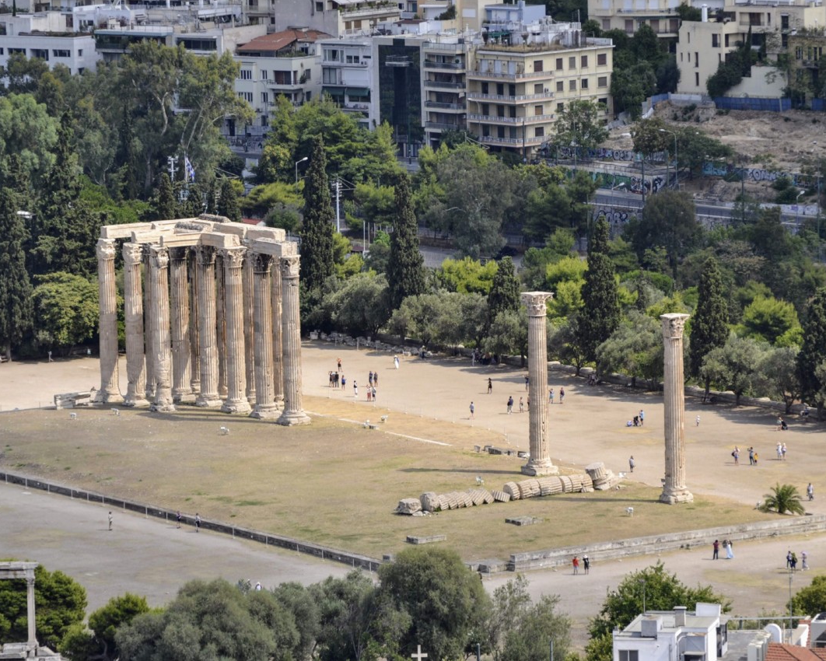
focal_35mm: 207
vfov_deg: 7.5
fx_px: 5061
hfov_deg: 9.3
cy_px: 330
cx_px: 382
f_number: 8
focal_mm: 122
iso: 100
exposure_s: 1/250
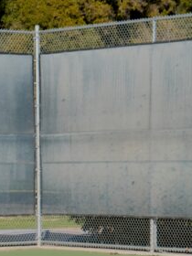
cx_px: -92
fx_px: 1620
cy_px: 175
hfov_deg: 6.7
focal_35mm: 219
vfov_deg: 9.0
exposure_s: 1/2500
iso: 250
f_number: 4
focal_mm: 55
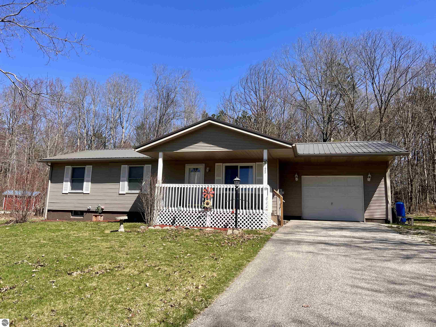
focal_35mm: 26
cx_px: 218
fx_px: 327
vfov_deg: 53.1
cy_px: 164
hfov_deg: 67.3
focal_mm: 5.7
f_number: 1.5
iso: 50
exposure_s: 1/3356
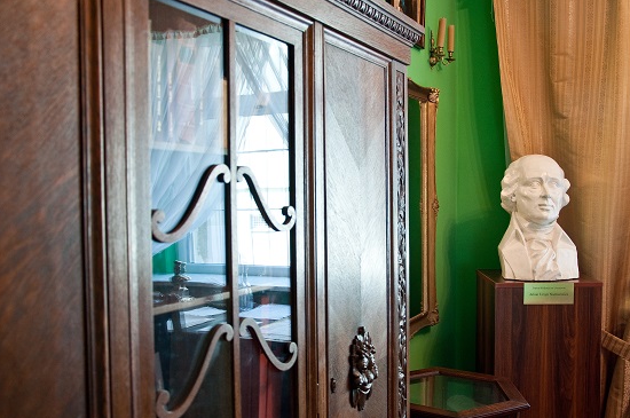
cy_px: 221
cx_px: 342
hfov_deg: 53.1
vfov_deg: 36.8
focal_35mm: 36
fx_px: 629
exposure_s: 1/15
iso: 200
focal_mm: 22
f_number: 3.8
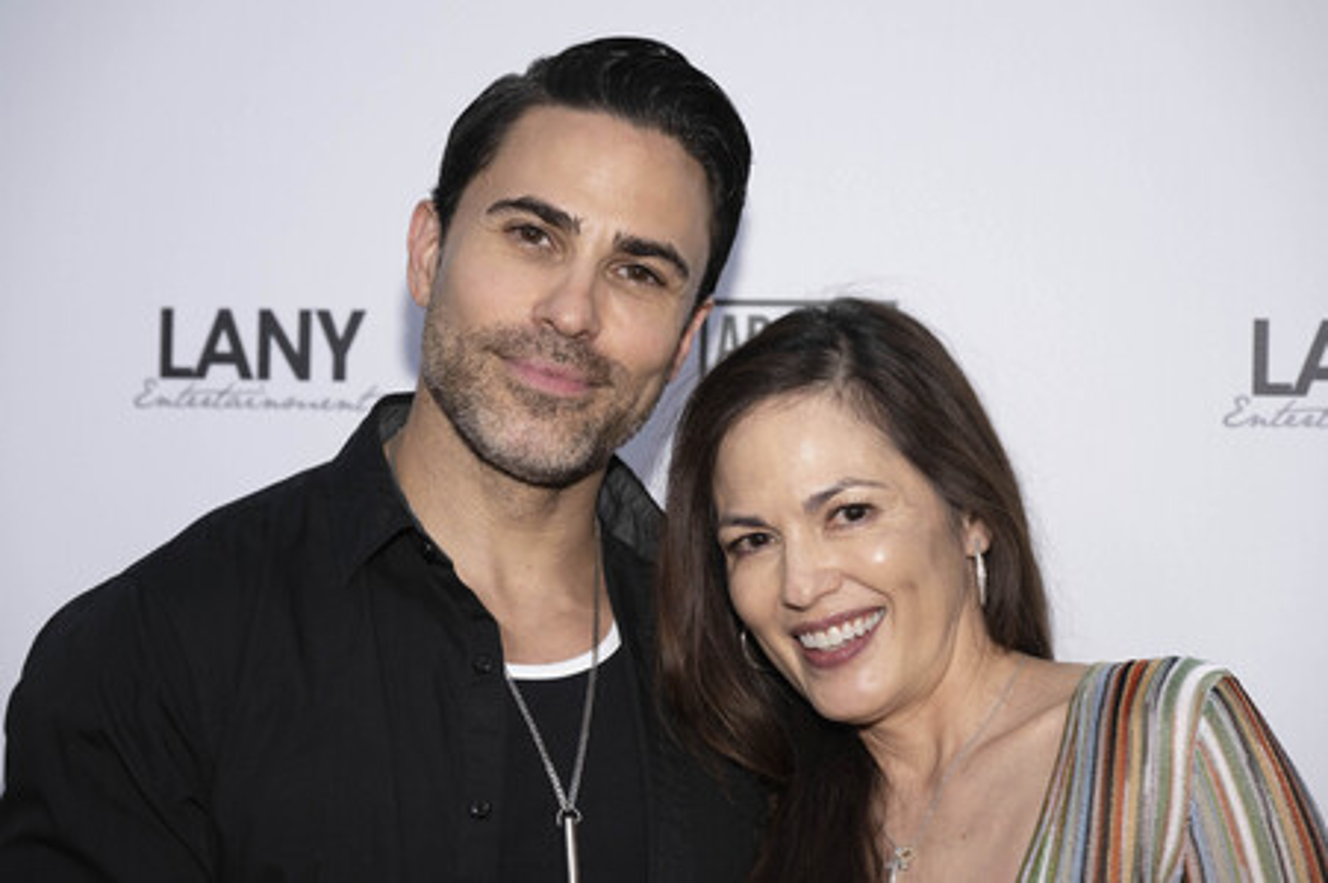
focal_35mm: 88
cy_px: 442
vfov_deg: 15.5
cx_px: 664
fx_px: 3244
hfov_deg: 23.1
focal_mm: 88
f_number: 5.6
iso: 800
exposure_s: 1/200
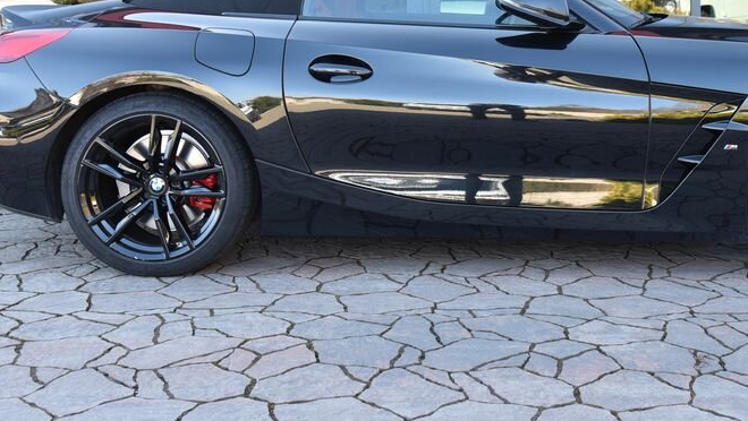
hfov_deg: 39.4
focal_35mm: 52
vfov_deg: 22.8
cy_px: 85
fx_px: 1032
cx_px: 496
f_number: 5.6
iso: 500
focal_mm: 32
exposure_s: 1/125
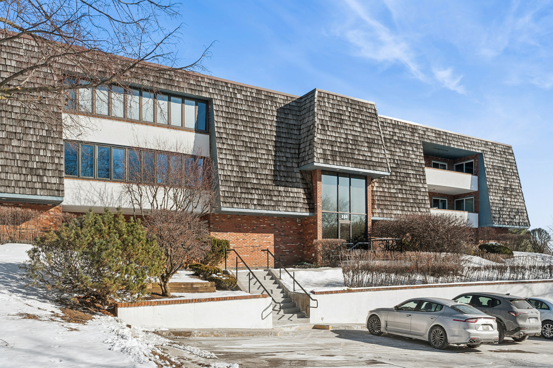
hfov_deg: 63.7
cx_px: 276
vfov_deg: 44.9
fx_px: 445
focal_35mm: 29
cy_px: 184
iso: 400
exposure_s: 1/1600
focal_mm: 29
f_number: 8
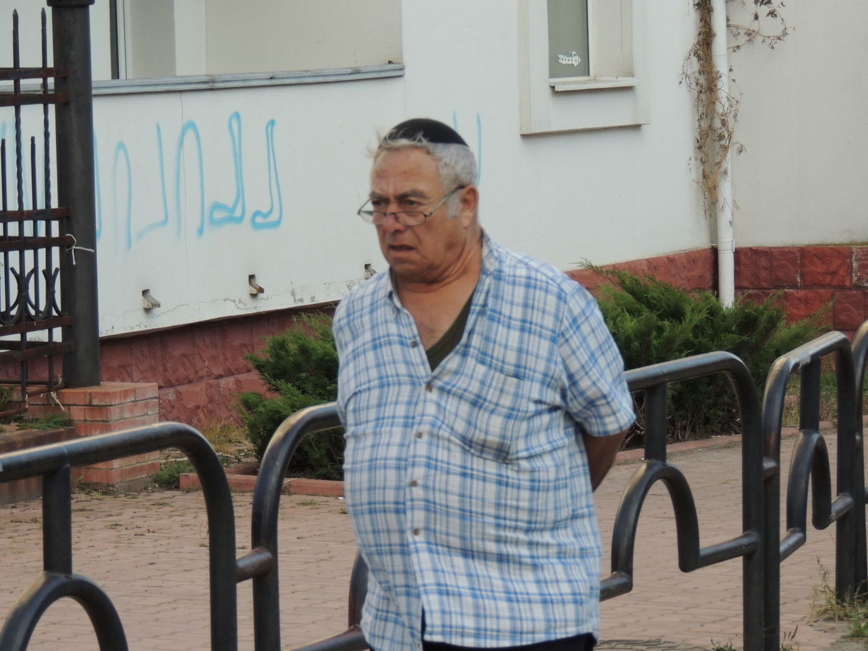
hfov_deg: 10.7
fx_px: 4639
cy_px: 326
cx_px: 434
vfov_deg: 8.0
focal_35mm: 185
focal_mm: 33
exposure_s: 1/500
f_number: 4.6
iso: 360
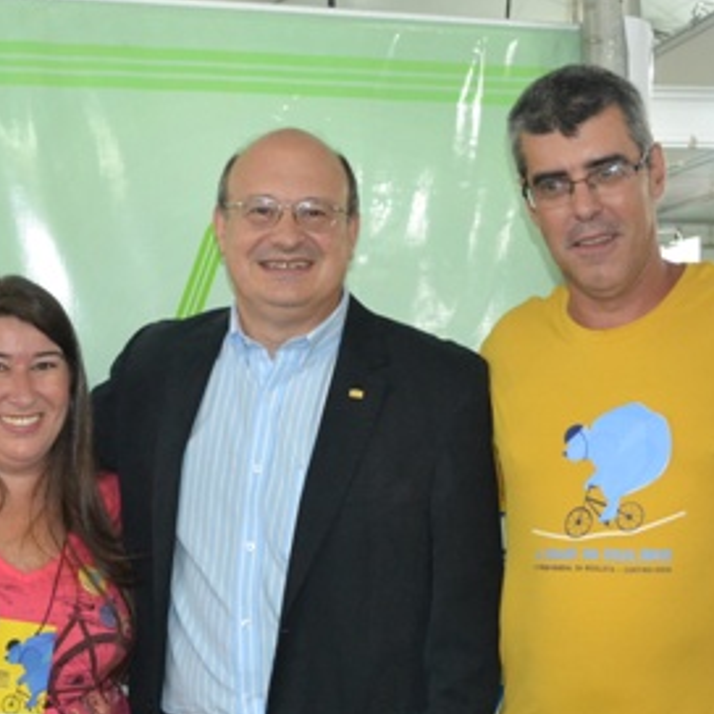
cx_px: 269
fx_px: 1610
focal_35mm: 69
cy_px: 491
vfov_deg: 24.8
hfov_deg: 24.9
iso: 1800
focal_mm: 20
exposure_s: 1/60
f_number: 3.8
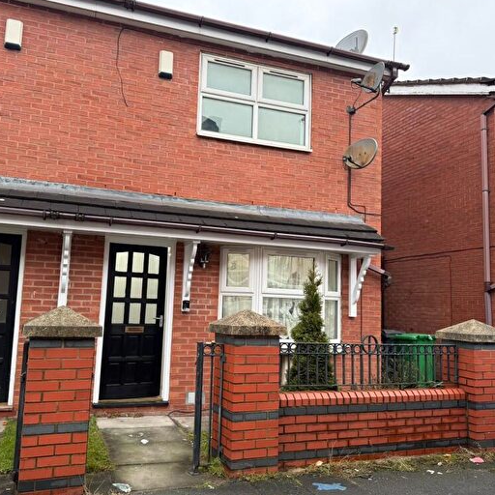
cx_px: 218
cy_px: 245
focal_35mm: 29
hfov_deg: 55.5
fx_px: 469
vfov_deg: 55.6
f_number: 1.78
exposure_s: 1/121
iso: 125
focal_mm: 6.76
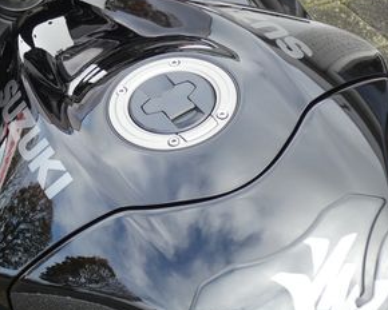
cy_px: 71
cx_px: 60
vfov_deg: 15.5
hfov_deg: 19.1
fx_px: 1137
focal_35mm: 99
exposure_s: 1/80
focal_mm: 8.2
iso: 100
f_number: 3.8
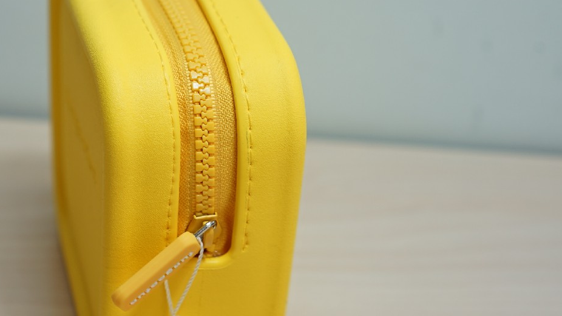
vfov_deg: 15.7
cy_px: 100
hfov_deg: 27.3
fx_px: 1148
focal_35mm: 77
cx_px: 168
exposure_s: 1/60
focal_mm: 28
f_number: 2.5
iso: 100
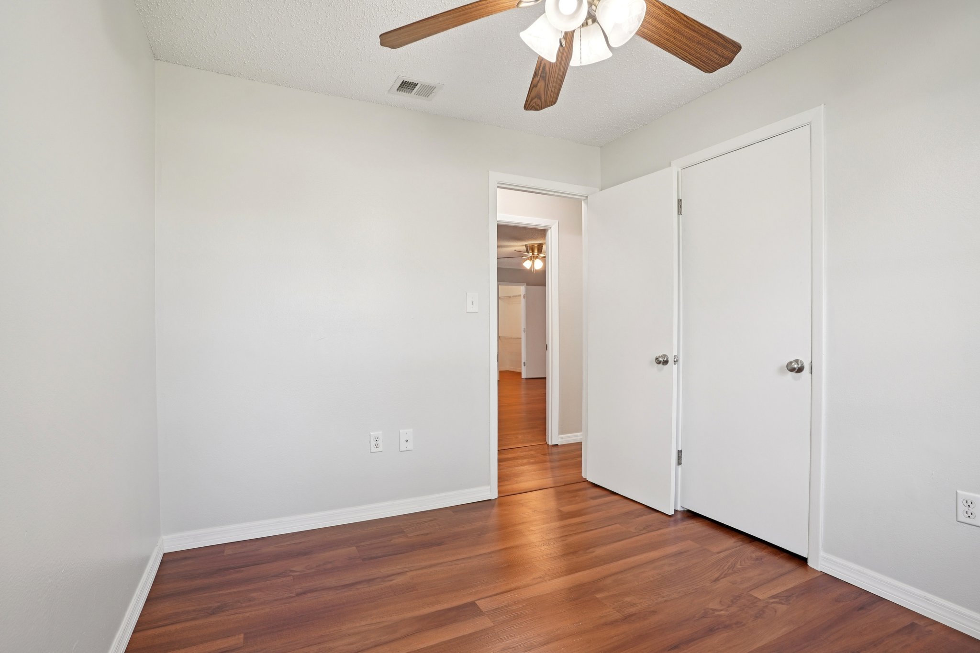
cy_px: 326
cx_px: 490
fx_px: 463
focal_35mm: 17
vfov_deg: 70.4
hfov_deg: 93.3
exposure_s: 1/20
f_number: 8
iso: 400
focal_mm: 17
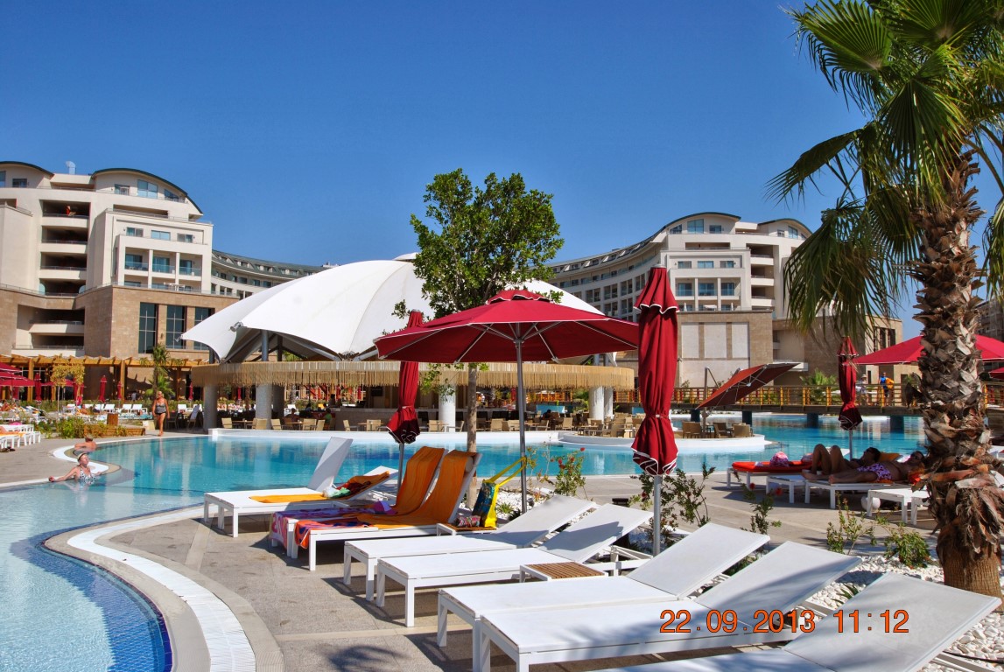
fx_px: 838
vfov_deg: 43.7
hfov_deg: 61.9
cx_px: 502
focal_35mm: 30
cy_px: 336
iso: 100
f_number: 9
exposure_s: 1/320
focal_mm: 20
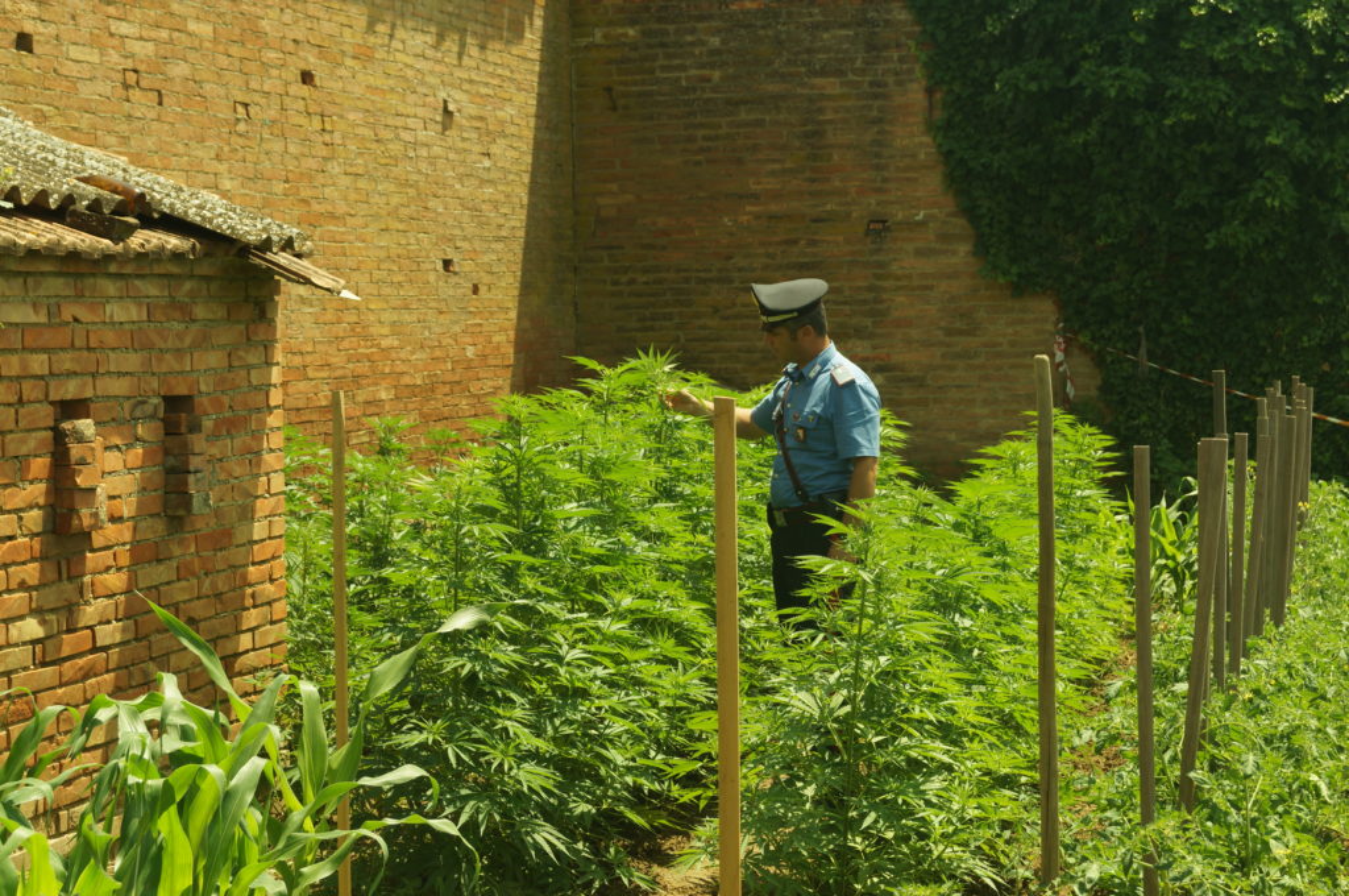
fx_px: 2807
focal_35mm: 75
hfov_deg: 27.0
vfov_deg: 18.1
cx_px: 674
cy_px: 448
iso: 100
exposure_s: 1/160
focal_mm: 50
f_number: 8
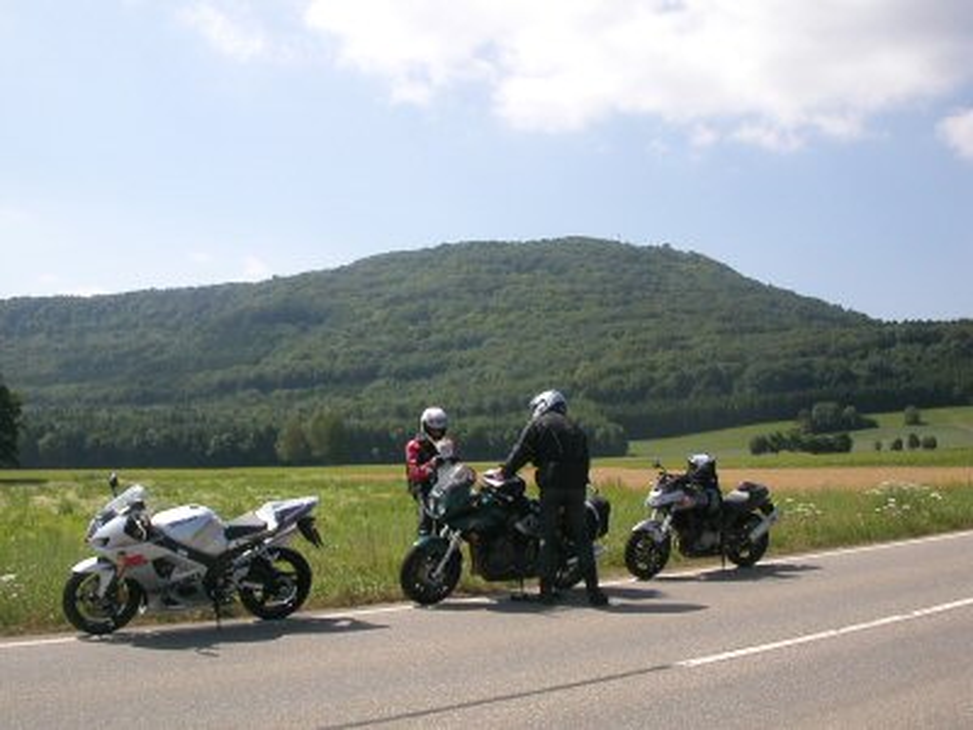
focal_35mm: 37
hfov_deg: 50.1
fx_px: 1040
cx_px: 486
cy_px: 365
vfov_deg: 38.7
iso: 100
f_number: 4.5
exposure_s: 1/584
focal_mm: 5.6
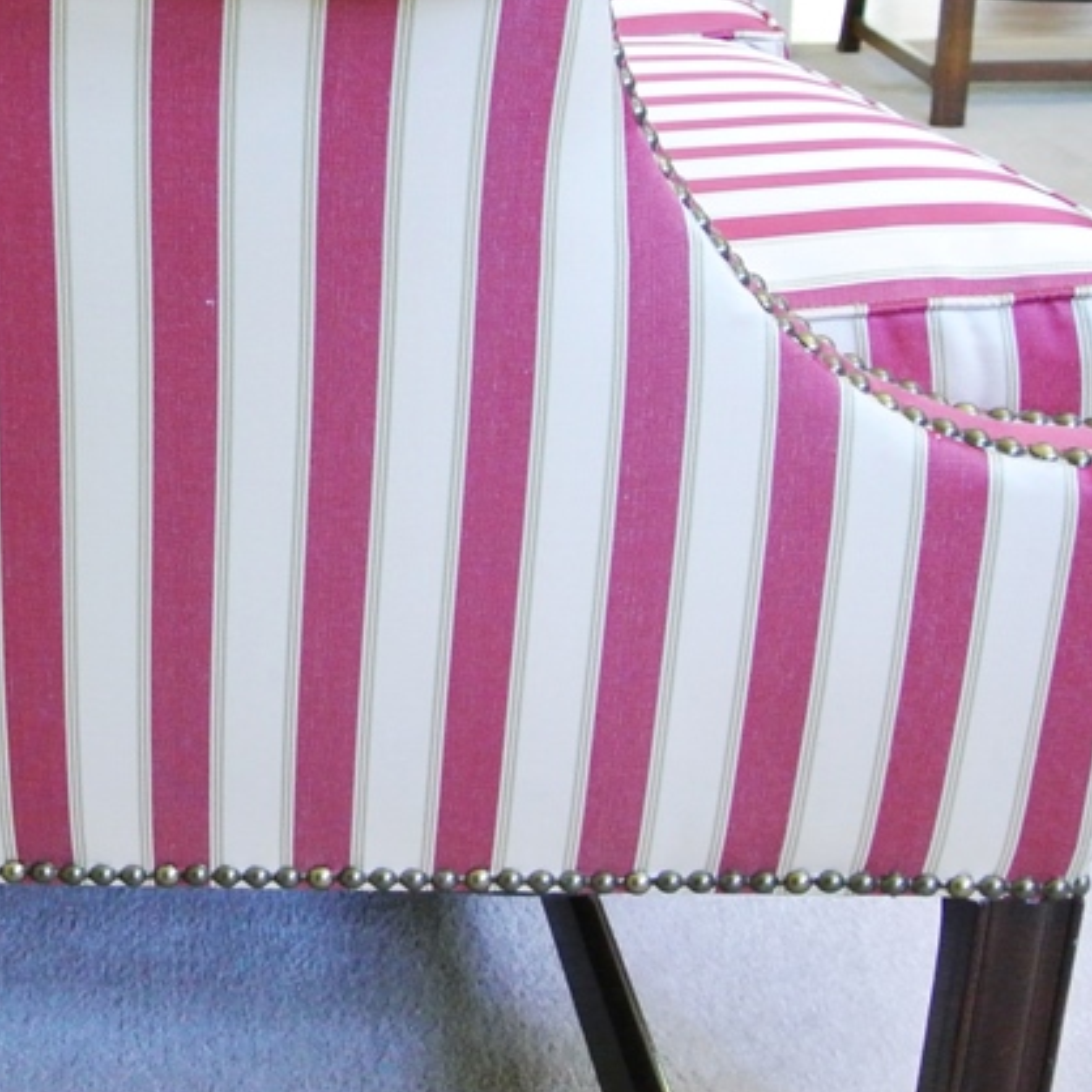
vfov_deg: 30.8
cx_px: -68
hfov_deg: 28.6
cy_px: 359
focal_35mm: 55
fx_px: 1963
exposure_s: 1/30
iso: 800
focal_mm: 10
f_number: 3.5
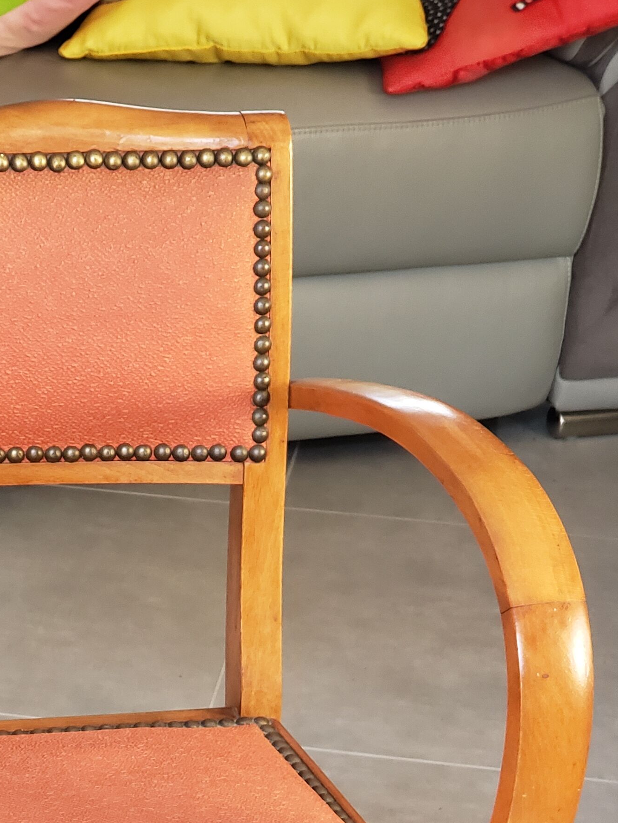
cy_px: 907
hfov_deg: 12.5
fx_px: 2809
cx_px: 68
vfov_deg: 16.2
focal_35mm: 118
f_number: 2.4
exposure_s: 1/30
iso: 160
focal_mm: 6
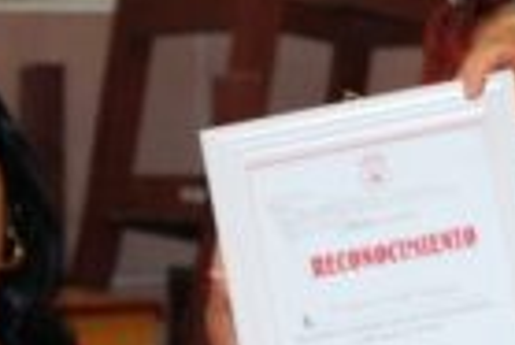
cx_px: 467
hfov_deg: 8.5
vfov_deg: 5.7
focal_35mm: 241
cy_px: 174
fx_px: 3458
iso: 400
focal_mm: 55
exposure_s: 1/60
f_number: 4
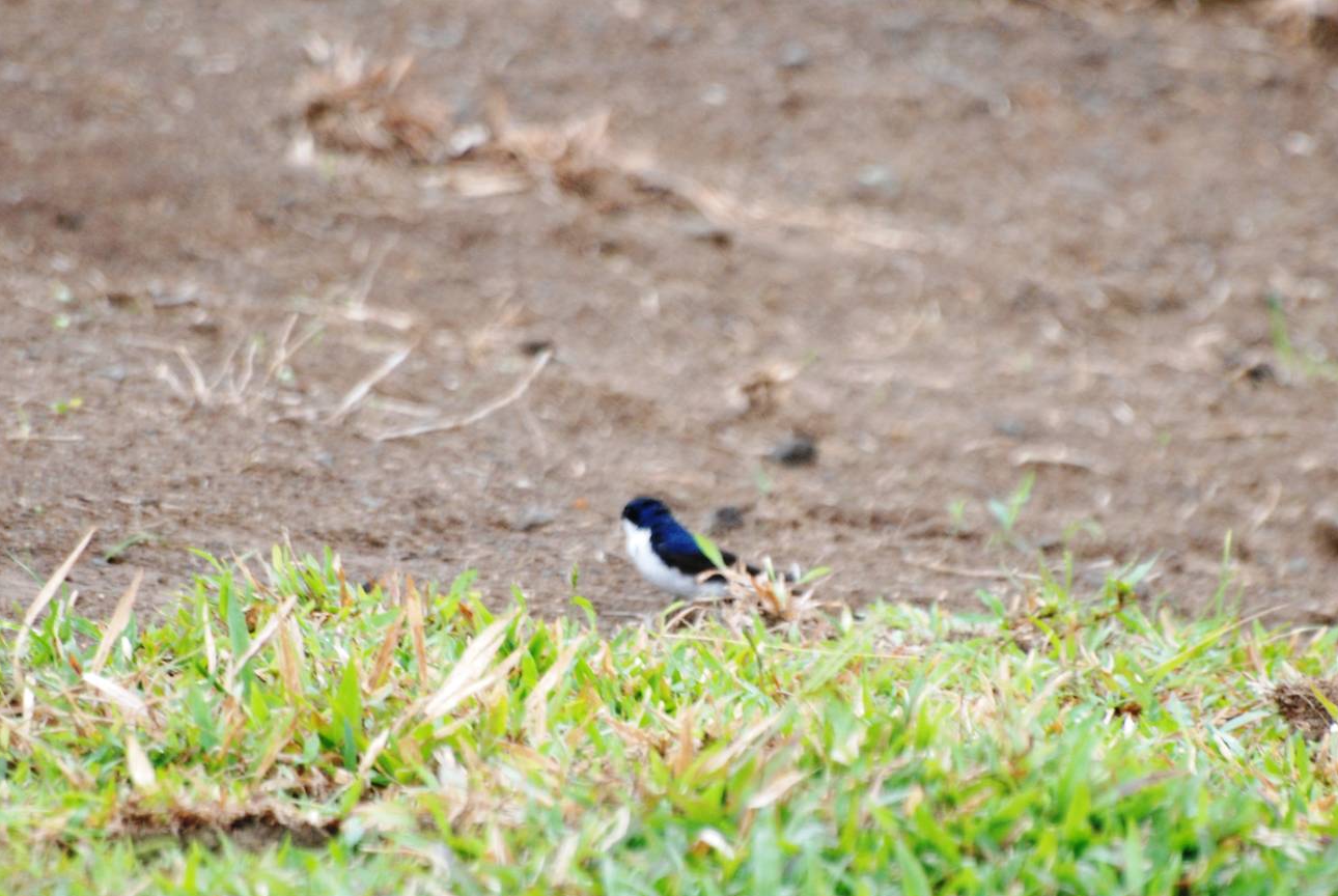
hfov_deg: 3.7
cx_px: 527
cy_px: 488
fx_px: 20767
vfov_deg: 2.5
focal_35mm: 558
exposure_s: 1/160
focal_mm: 300
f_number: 5.6
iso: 400
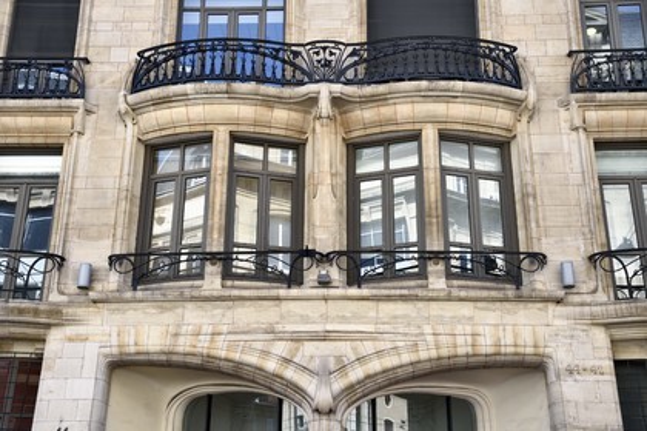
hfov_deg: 41.1
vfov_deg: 28.1
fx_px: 863
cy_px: 216
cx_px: 324
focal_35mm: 48
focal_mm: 48
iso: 200
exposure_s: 1/250
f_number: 6.3
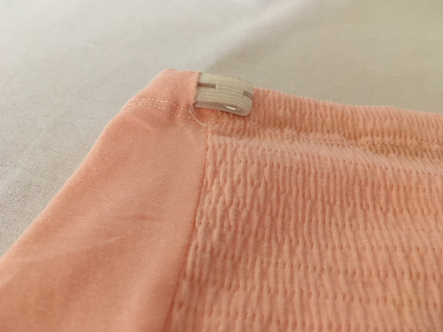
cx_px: 222
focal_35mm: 29
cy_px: 166
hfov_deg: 61.7
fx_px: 371
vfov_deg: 48.2
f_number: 2.2
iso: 160
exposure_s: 1/33
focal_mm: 4.15
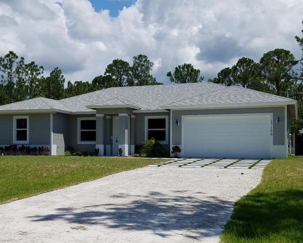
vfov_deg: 51.6
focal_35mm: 28
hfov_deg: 62.1
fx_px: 251
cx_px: 142
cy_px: 124
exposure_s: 1/5648
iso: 50
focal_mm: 4.2
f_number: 1.7
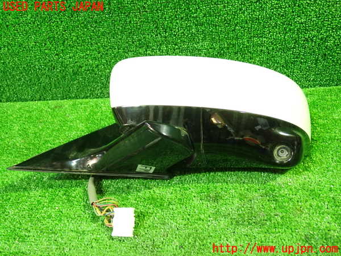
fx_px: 296
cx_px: 170
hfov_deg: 60.0
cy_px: 128
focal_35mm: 30
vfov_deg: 46.8
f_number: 2.3
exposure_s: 1/20
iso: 800
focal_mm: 5.4
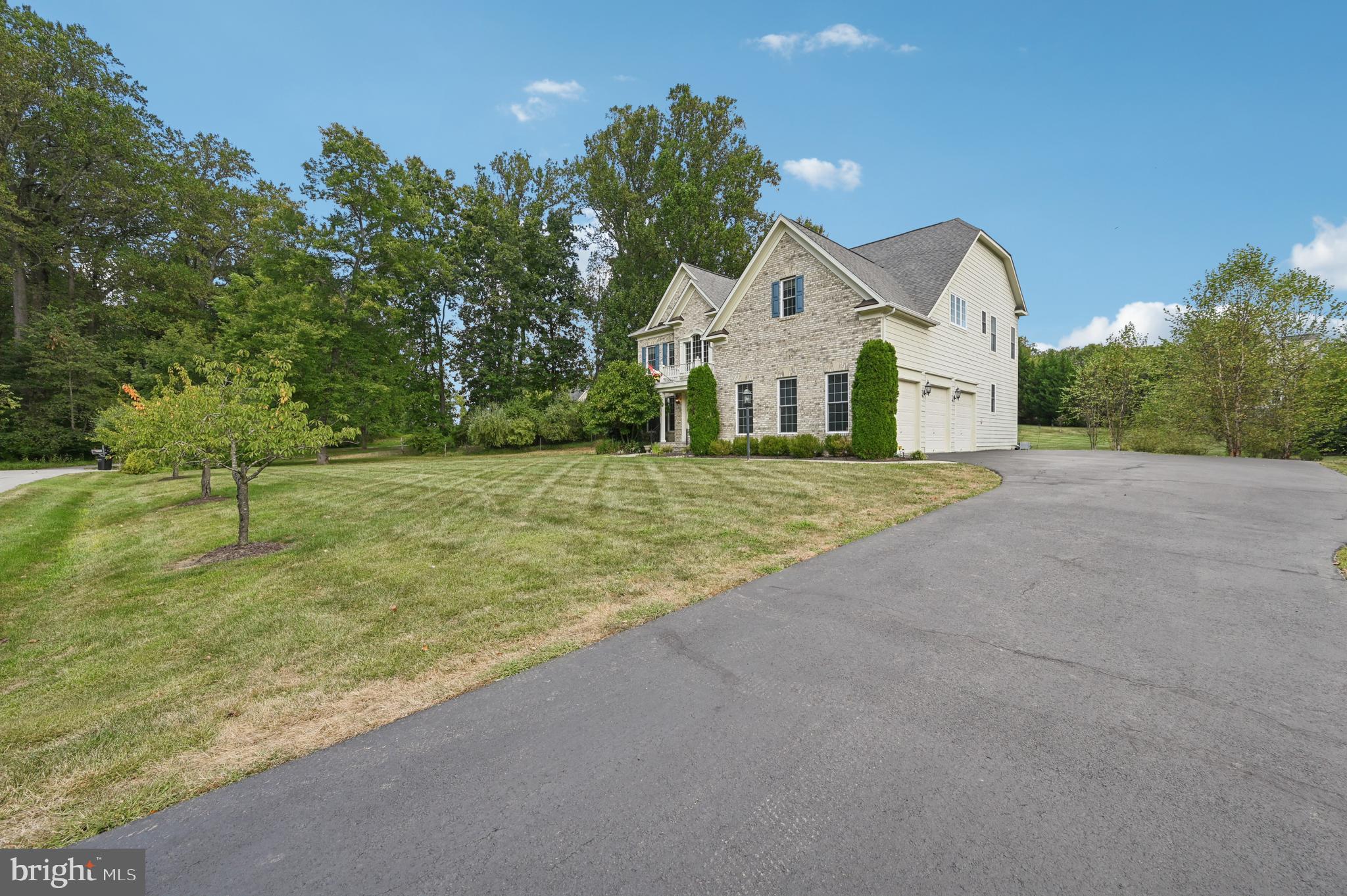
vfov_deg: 81.1
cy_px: 448
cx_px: 674
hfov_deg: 104.3
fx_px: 523
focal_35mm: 14
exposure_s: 1/100
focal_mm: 14
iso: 100
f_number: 8
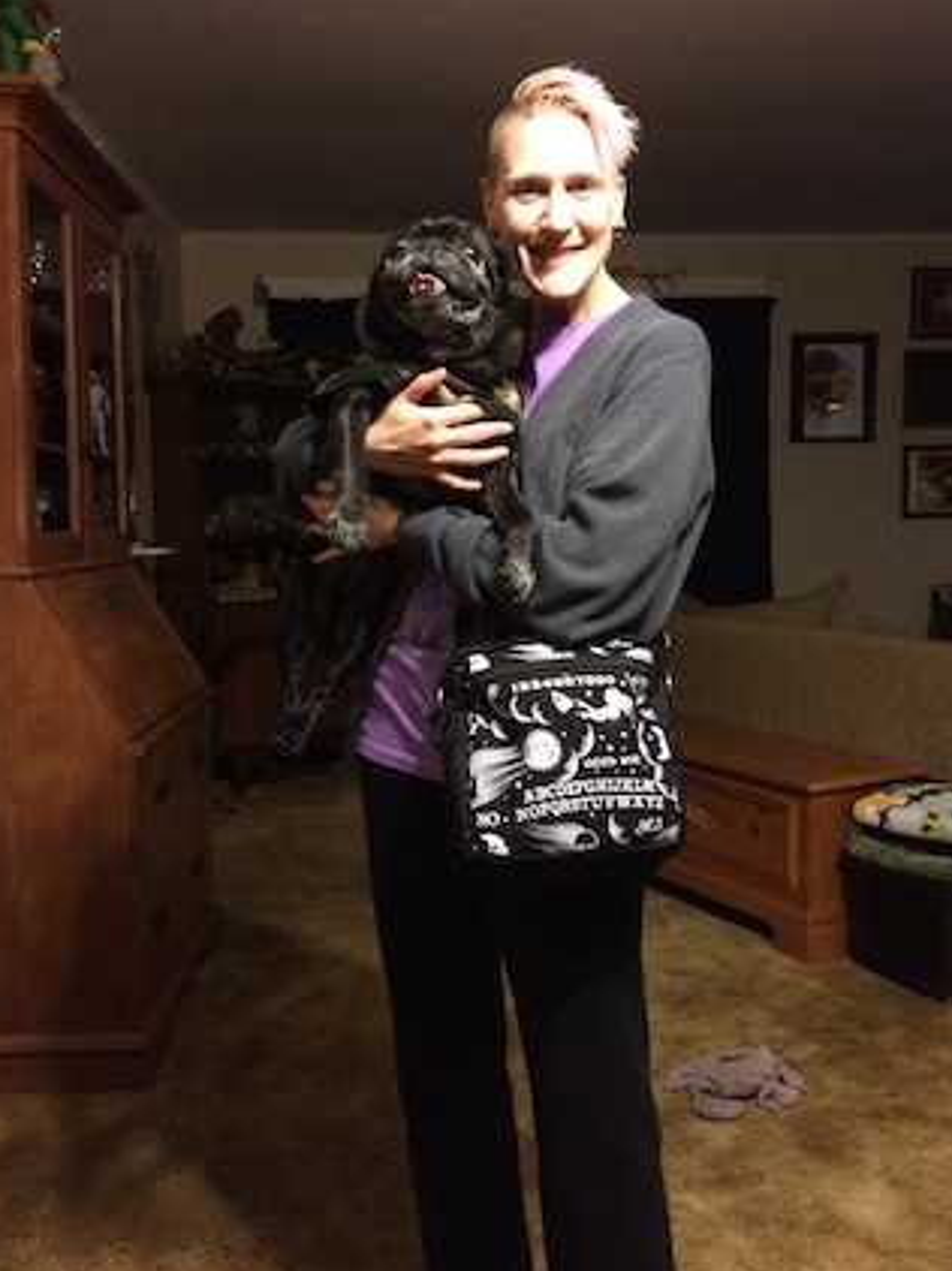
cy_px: 611
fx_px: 1211
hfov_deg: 42.9
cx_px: 506
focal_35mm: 33
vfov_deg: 55.4
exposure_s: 1/15
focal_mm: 4.15
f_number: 2.2
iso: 320
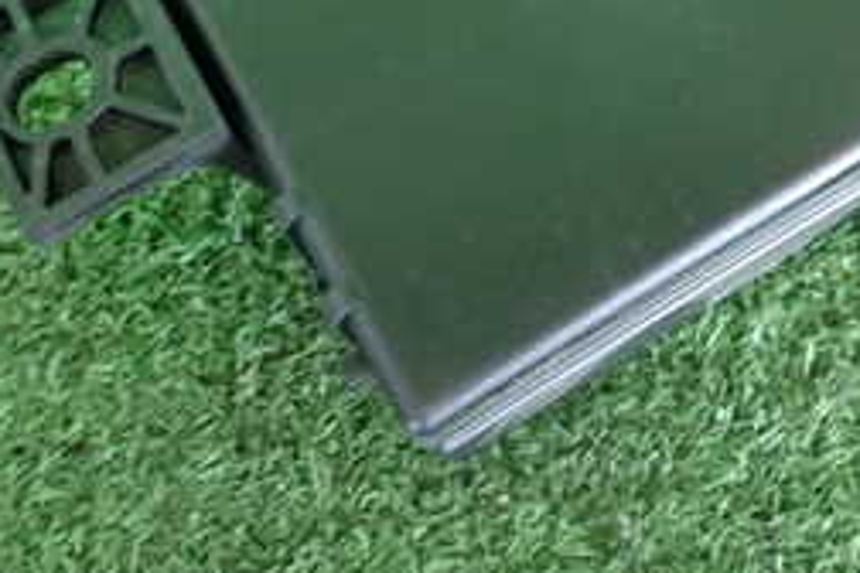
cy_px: -55
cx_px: 604
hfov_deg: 32.0
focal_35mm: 62
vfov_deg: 20.9
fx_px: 1481
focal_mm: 4.5
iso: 500
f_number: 2
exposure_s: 1/30
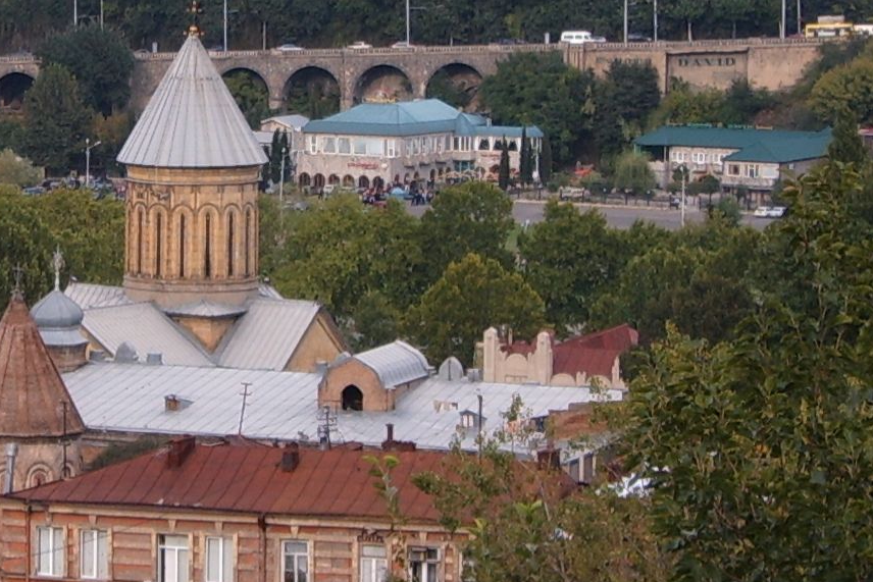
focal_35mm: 199
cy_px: 275
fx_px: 4826
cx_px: -29
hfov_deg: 10.2
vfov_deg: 6.9
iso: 63
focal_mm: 12.4
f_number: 4
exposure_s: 1/180
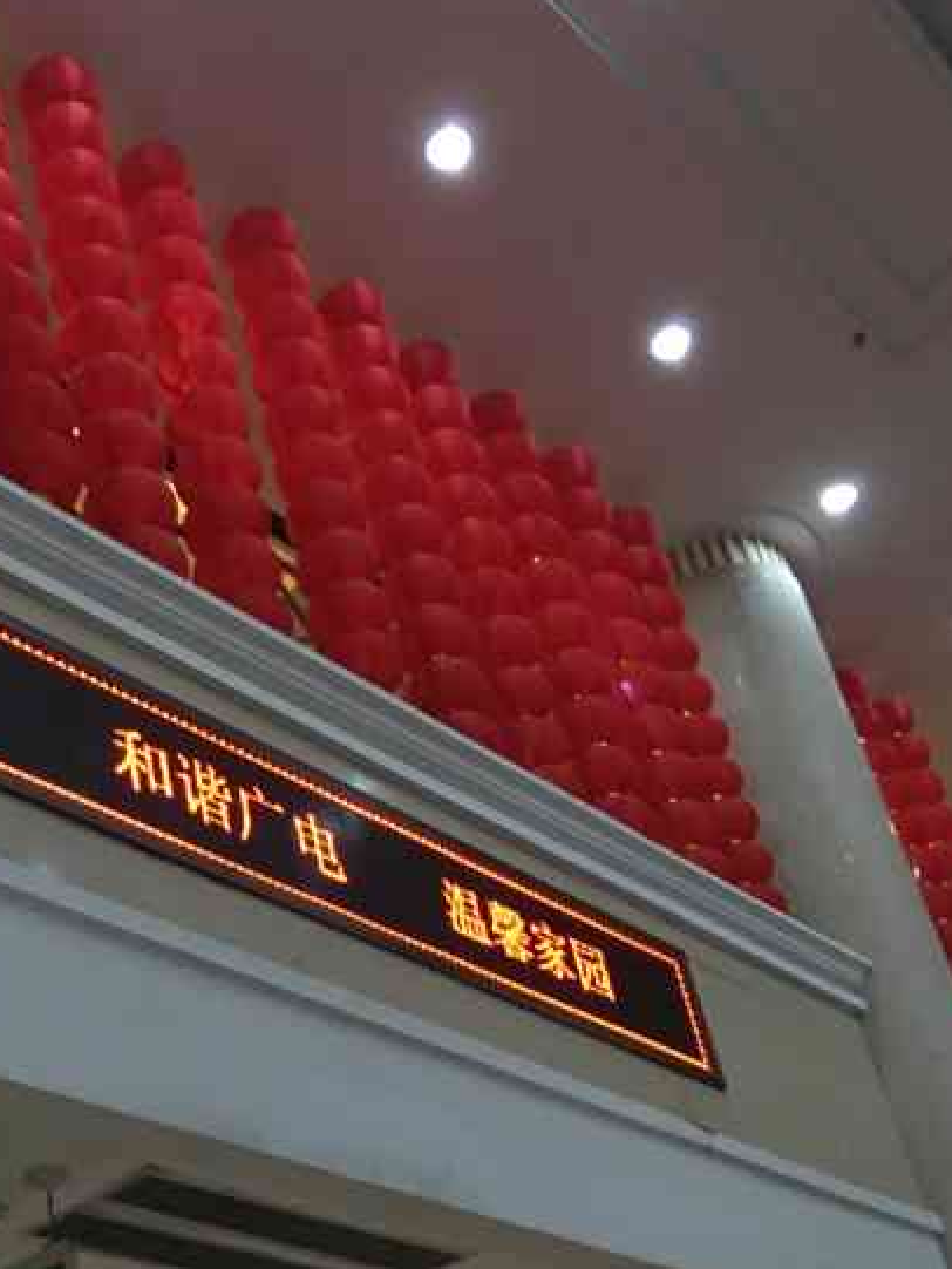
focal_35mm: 50
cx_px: 192
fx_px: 1833
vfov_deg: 37.0
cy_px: 996
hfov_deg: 28.5
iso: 160
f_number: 2.2
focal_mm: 4.15
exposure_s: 1/33
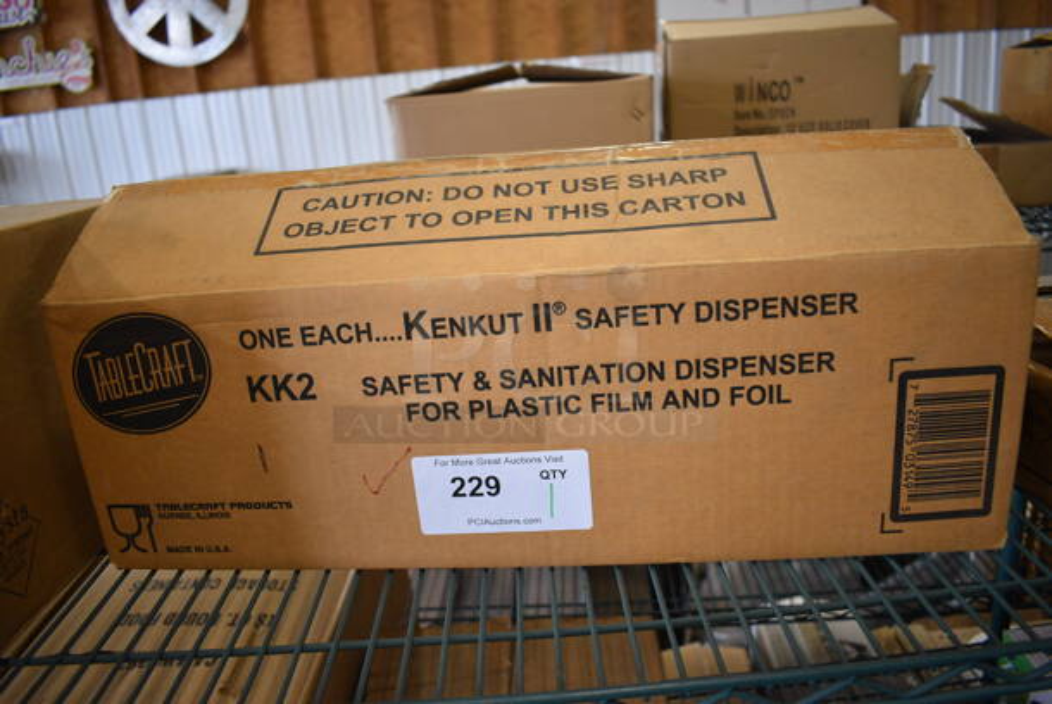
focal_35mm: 27
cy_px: 352
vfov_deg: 48.0
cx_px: 526
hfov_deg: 67.3
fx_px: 790
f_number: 3.5
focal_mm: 18
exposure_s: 1/125
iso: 800
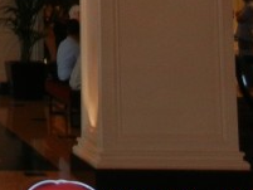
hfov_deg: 12.2
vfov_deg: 9.2
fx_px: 1119
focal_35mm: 153
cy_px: -175
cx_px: -145
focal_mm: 5.4
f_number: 3.5
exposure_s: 1/30
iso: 200
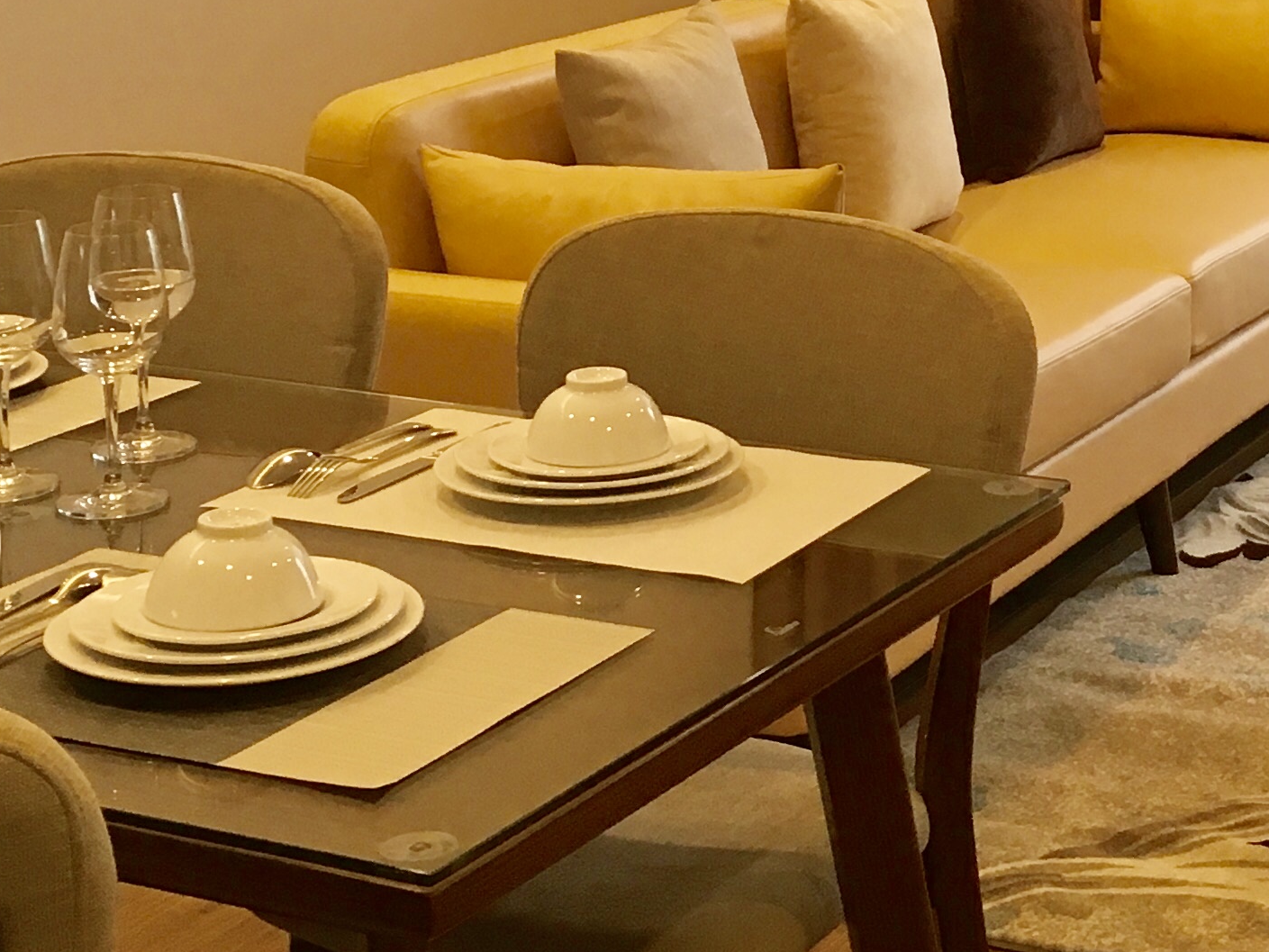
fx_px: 3043
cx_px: 1010
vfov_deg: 17.0
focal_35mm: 83
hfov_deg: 23.2
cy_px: -191
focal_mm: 4.15
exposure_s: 1/33
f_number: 2.2
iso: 40
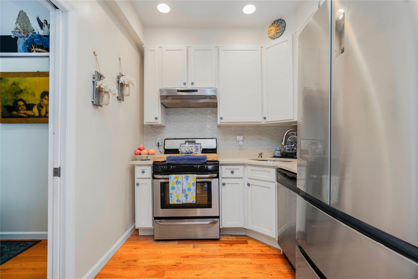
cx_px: 209
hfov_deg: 96.7
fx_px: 186
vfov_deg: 73.7
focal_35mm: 16
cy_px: 140
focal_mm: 16
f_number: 4
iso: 160
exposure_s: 1/30
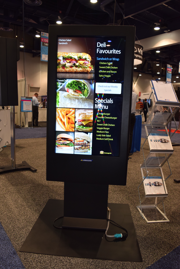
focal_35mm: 27
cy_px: 134
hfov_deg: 47.9
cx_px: 90
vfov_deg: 67.4
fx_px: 202
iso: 800
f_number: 5
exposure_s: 1/100
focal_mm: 18
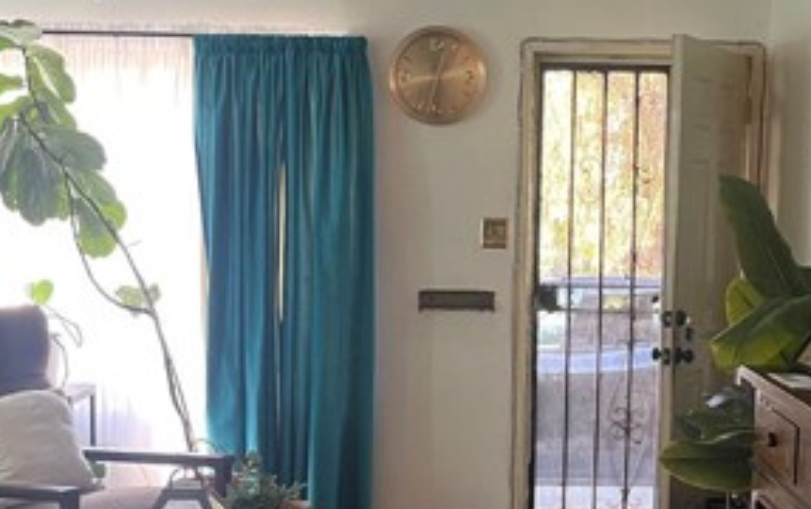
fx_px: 1305
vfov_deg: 22.0
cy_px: 305
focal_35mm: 59
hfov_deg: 34.3
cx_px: 506
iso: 400
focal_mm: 5.1
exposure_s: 1/40
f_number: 1.6
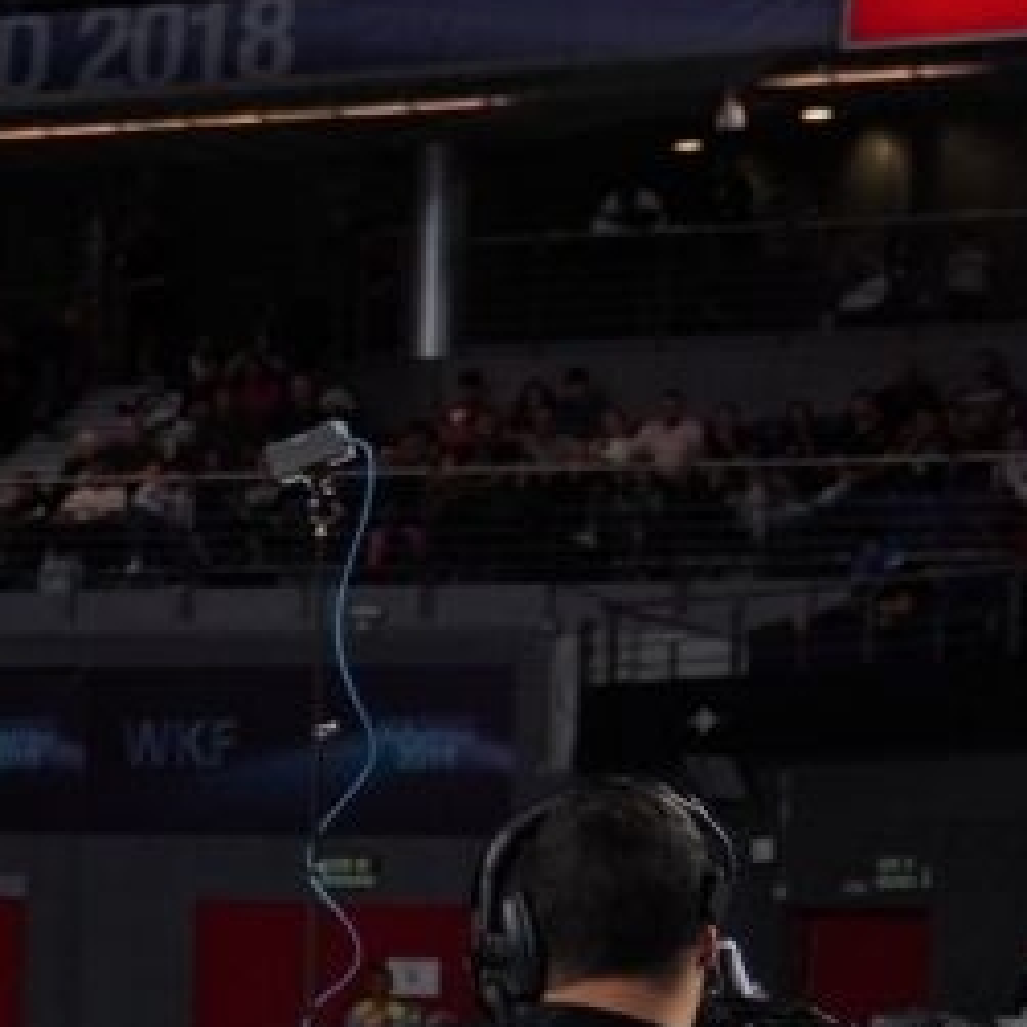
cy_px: 827
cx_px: -2308
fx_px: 6545
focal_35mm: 195
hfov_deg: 7.6
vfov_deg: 9.0
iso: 400
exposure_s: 1/250
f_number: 2.8
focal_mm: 32
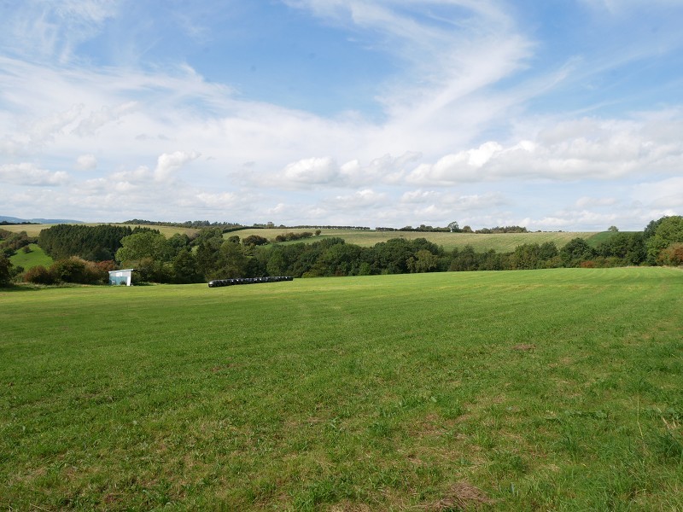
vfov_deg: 56.8
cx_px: 342
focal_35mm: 24
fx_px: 474
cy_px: 256
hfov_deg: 71.6
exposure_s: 1/400
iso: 200
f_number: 8
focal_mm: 12
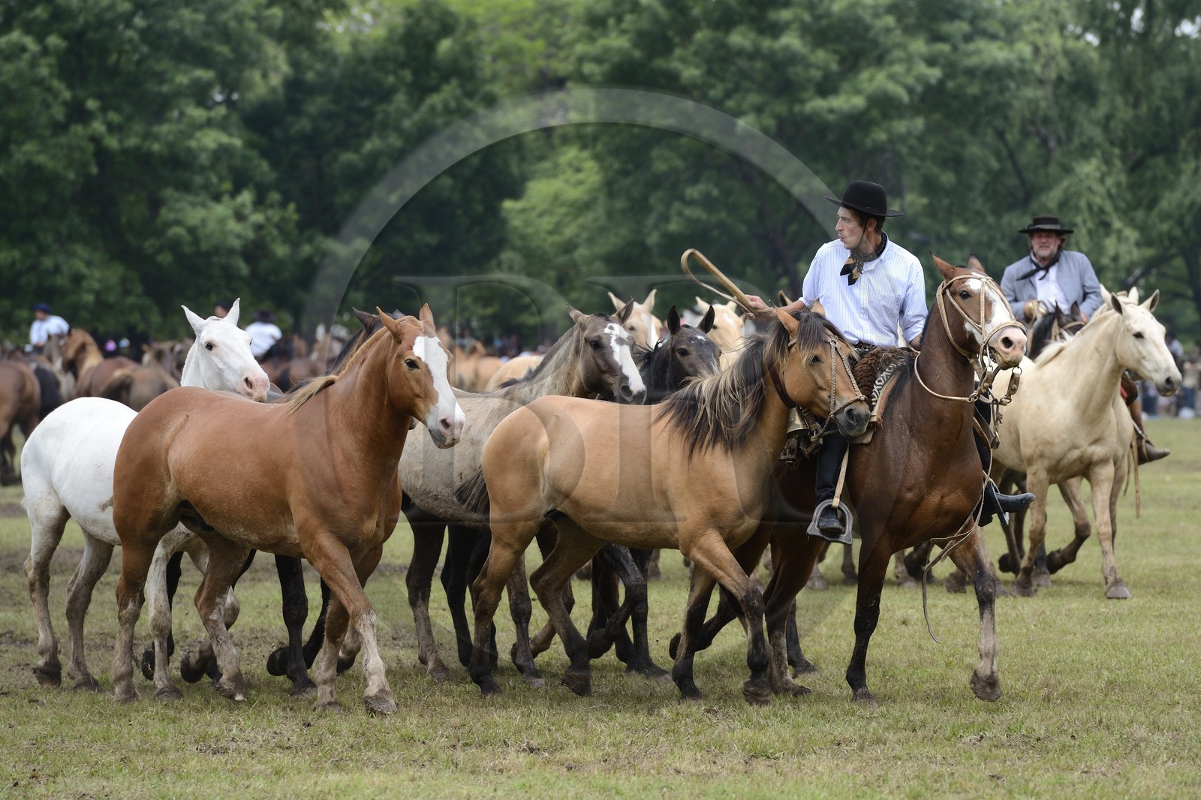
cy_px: 400
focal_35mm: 200
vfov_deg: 6.9
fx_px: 6670
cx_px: 600
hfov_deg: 10.3
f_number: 6.3
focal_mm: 200
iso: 400
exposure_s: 1/400
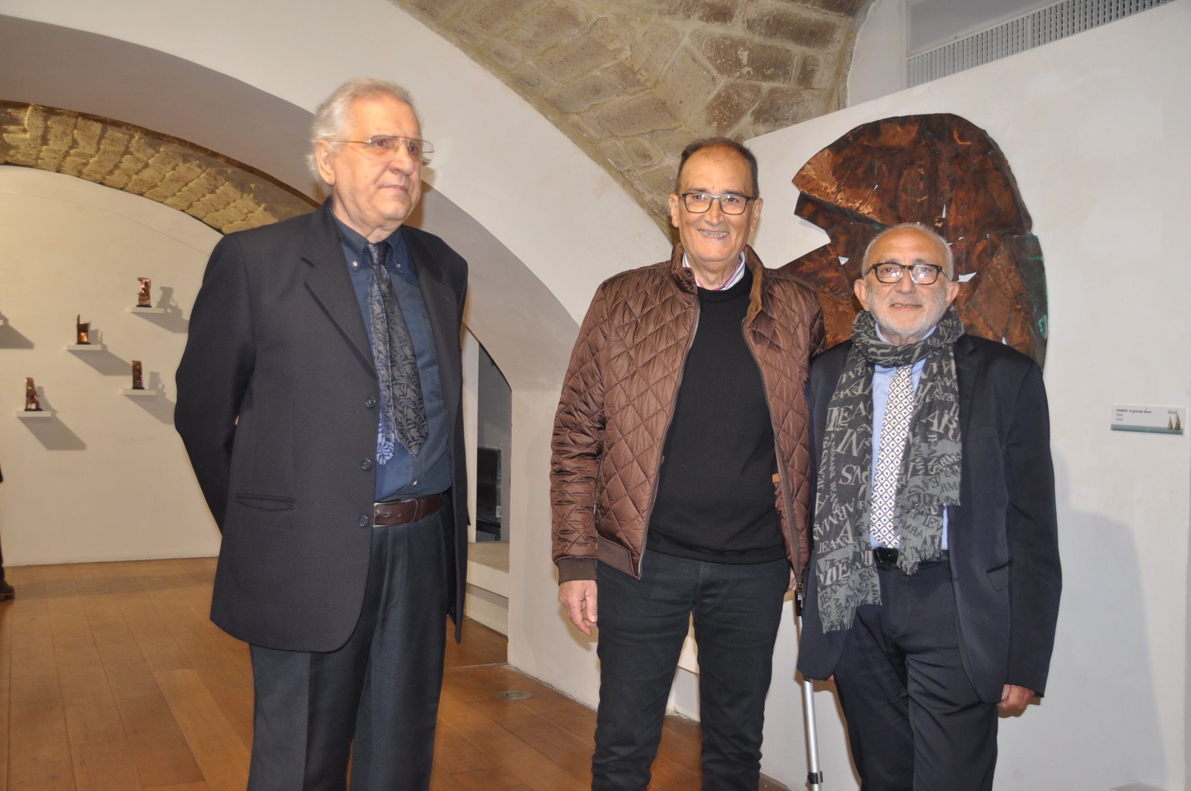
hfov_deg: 57.3
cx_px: 596
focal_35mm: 33
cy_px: 396
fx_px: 1090
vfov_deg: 39.9
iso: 400
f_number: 3.8
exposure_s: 1/50
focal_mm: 22
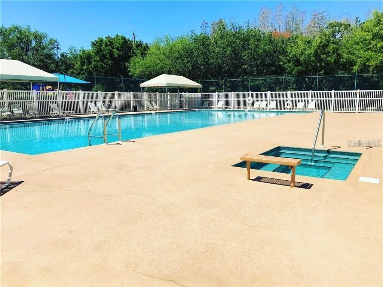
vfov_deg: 49.7
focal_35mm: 28
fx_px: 310
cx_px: 192
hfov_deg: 63.5
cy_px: 144
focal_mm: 3.99
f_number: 1.8
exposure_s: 1/4167
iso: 20
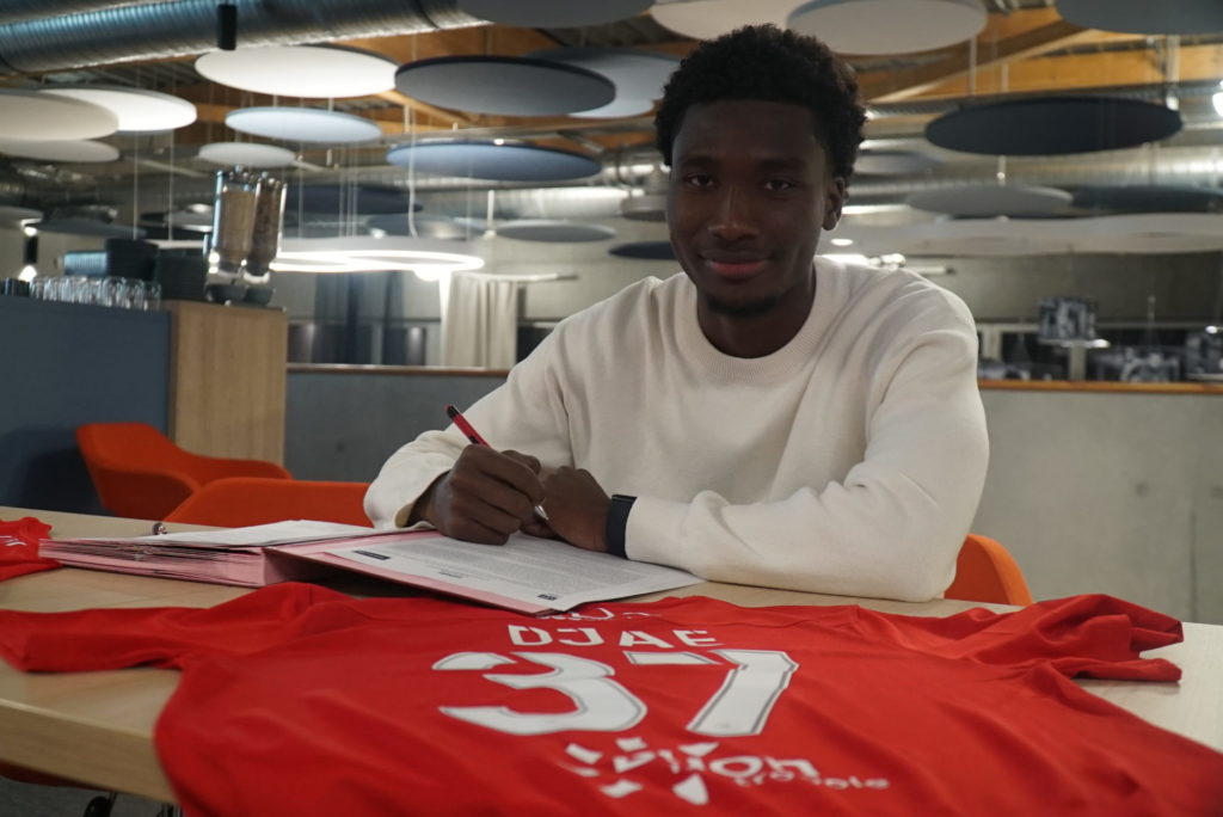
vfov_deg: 36.9
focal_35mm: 36
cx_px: 612
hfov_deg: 53.1
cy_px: 408
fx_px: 1224
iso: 2000
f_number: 4
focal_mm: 24
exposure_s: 1/160
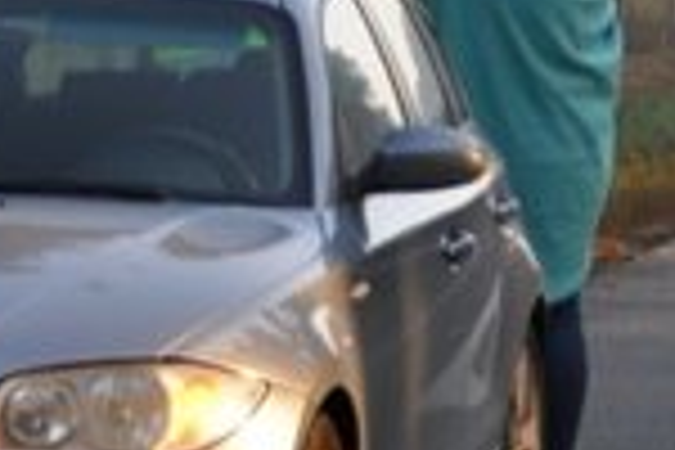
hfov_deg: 6.0
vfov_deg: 4.1
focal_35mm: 338
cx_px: 1323
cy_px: -135
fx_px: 6337
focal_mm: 52
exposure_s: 1/160
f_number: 5
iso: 250
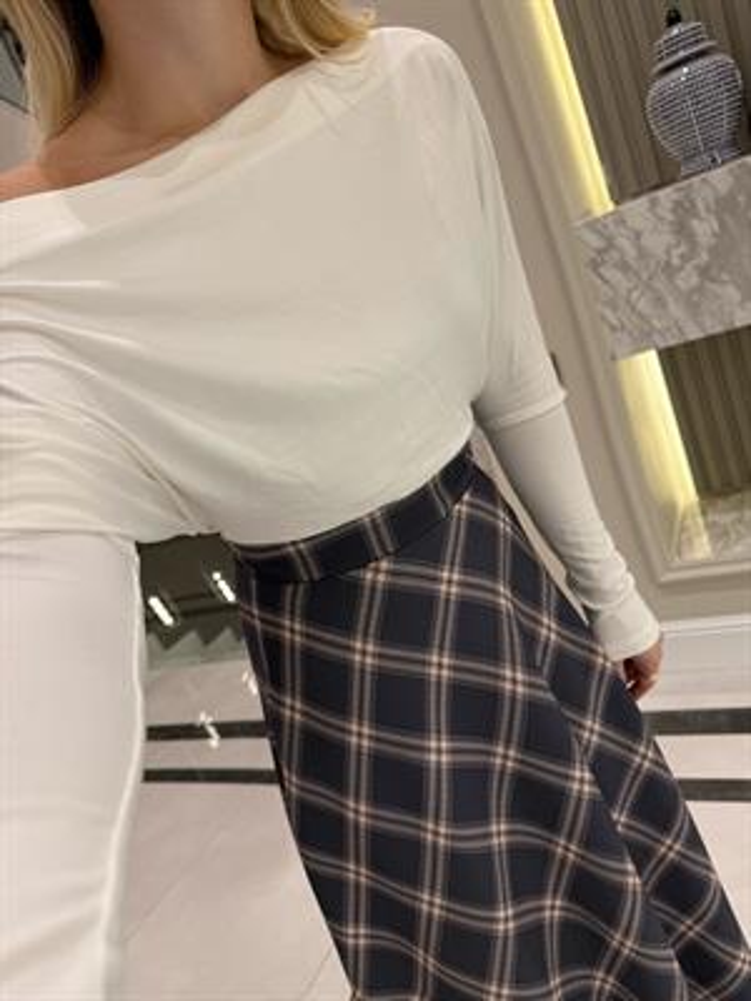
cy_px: 500
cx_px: 376
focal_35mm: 24
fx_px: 694
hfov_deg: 56.8
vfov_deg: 71.6
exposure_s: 1/50
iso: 125
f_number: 1.78
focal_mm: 6.76
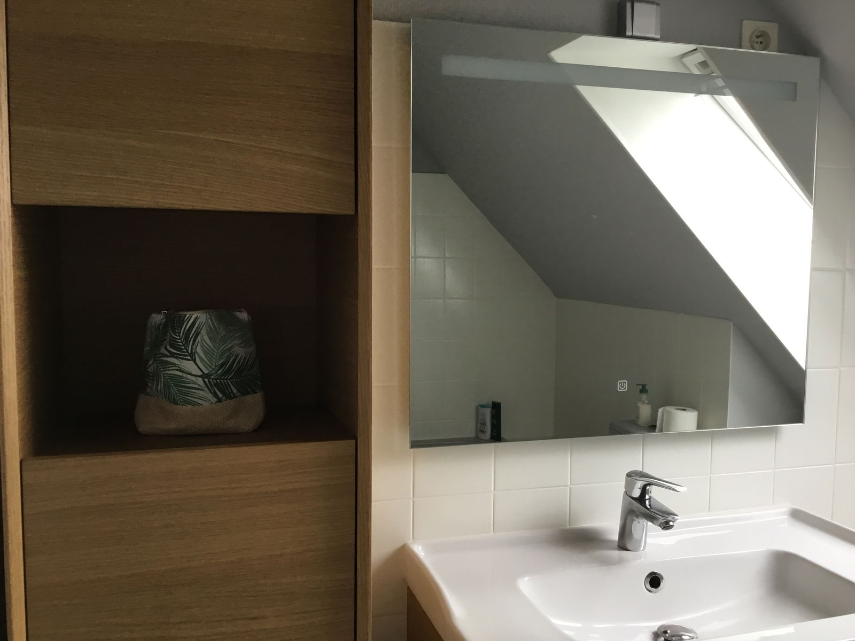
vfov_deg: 45.4
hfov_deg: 58.4
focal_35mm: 31
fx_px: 766
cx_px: 428
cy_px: 320
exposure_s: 1/33
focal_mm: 3.3
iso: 32
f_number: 2.4
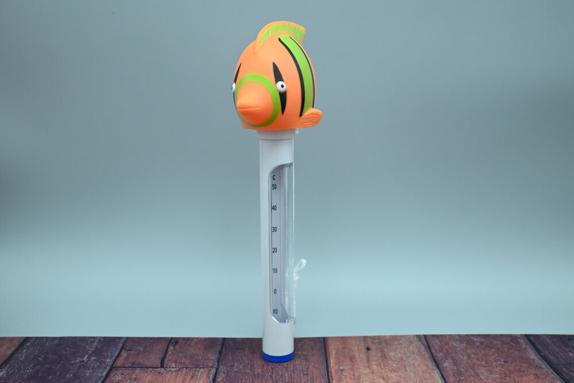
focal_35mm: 40
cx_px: 287
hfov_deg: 48.7
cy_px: 192
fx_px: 634
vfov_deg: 33.6
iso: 1000
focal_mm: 26.5
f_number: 4.5
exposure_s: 1/125
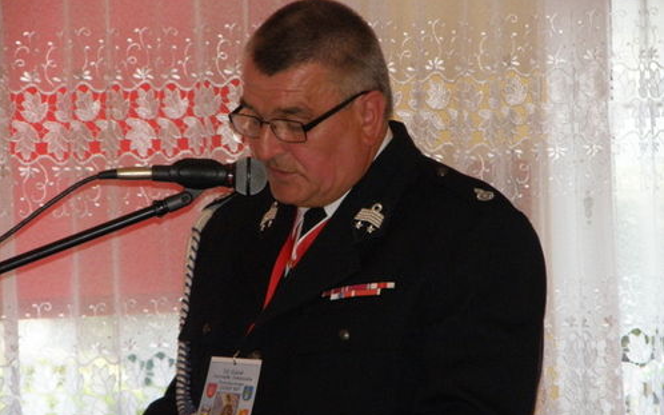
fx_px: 4794
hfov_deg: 7.9
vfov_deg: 5.0
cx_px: 332
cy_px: 245
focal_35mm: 265
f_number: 4.5
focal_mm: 44.25
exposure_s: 1/250
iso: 320
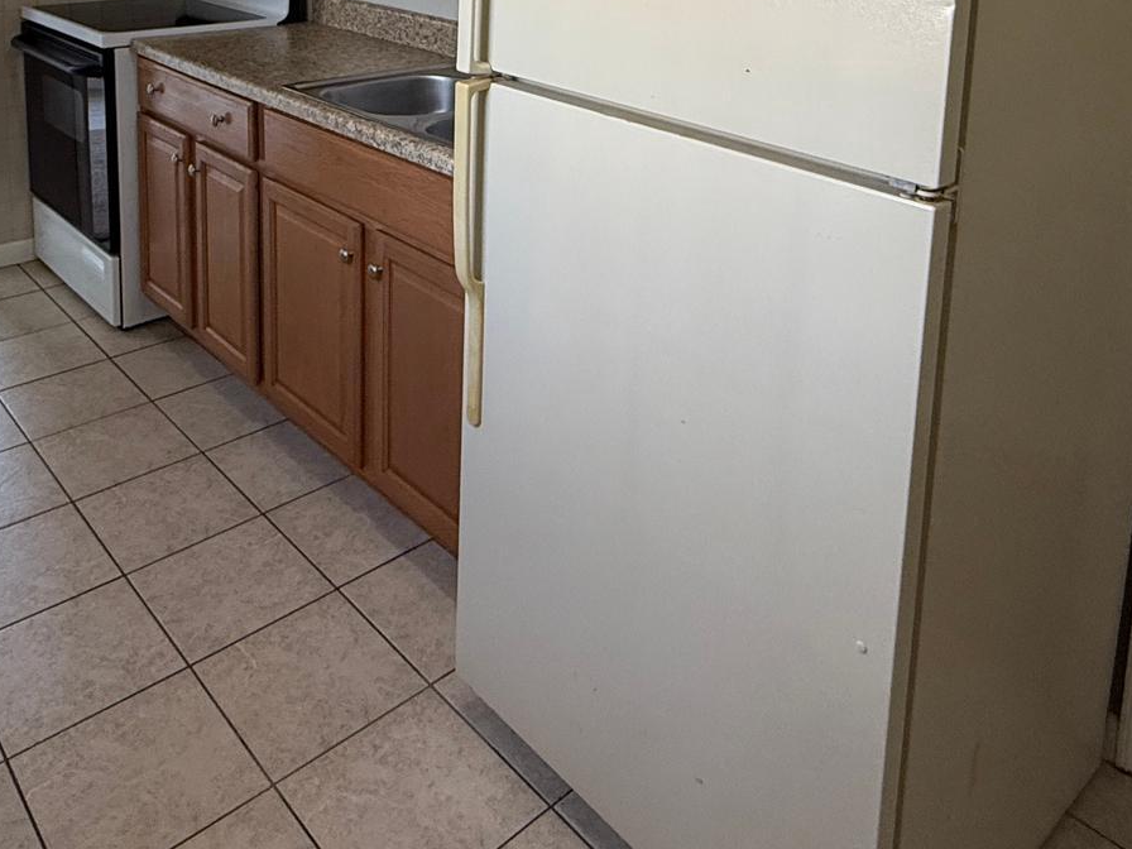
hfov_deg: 56.7
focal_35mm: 32
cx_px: 509
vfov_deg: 39.1
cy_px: 0
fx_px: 1046
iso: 200
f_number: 2.2
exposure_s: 1/120
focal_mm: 2.22
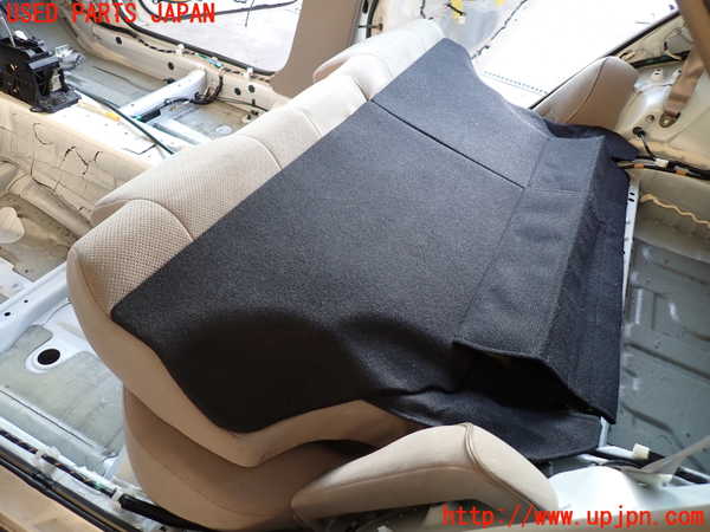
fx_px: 513
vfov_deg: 54.9
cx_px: 355
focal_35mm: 25
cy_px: 266
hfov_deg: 69.4
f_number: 2
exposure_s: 1/60
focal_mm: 4.5
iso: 160
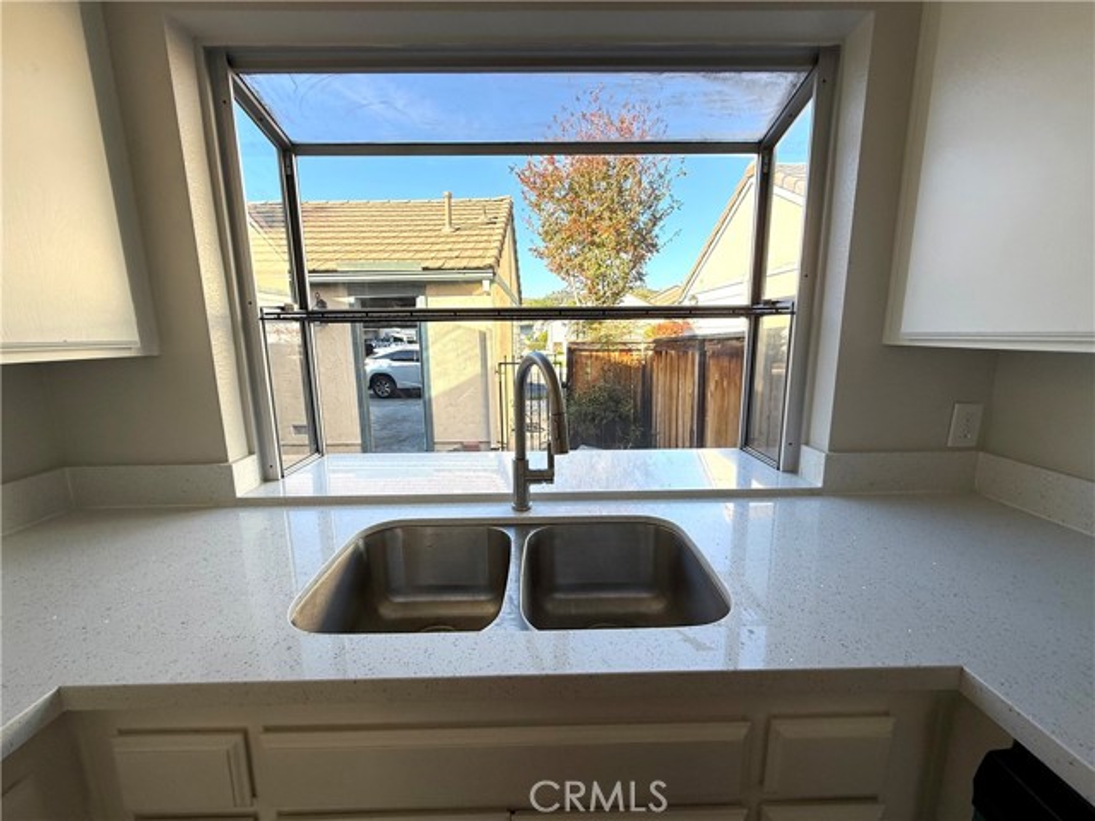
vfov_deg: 85.7
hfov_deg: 102.1
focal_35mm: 14
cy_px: 410
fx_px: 443
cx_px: 548
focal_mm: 2.22
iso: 50
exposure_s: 1/427
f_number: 2.2
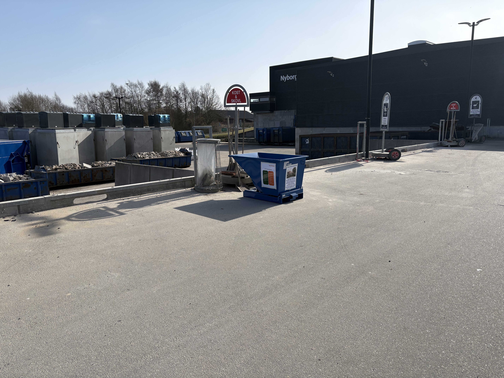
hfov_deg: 67.3
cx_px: 252
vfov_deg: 53.1
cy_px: 189
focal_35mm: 26
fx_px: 379
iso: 50
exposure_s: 1/5814
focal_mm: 5.96
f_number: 1.6
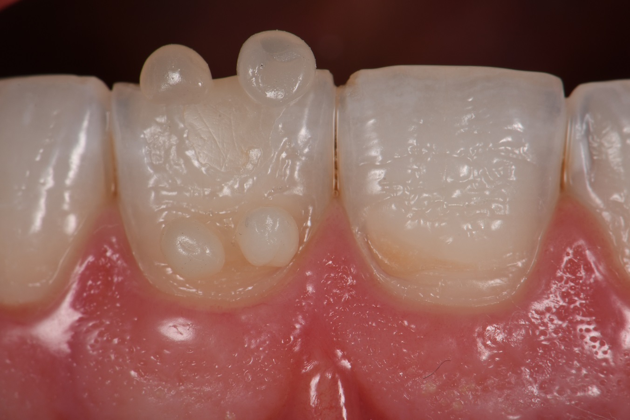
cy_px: 210
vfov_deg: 8.7
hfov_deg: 13.1
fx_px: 2746
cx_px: 315
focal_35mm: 157
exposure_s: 1/160
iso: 200
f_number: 32
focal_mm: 105
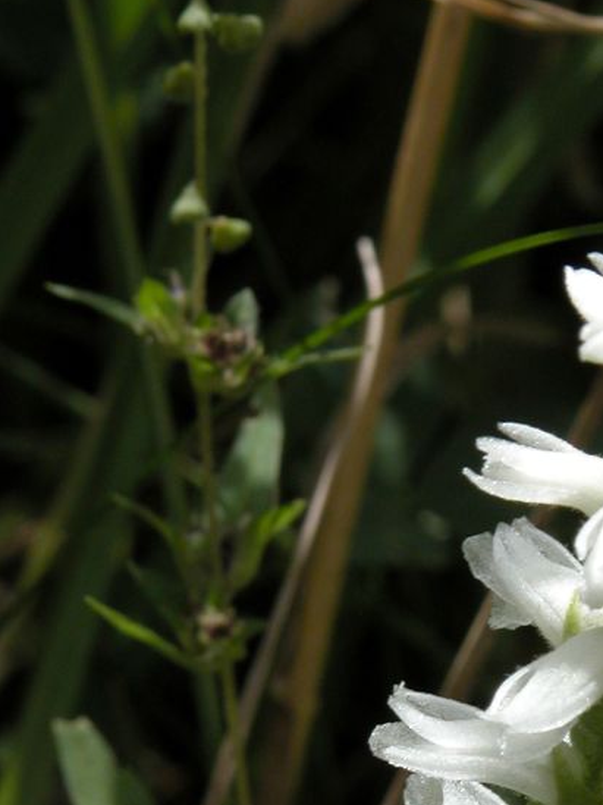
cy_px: 862
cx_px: 515
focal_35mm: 446
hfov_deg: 3.3
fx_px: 10359
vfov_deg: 4.4
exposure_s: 1/320
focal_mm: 48.5
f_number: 8
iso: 100
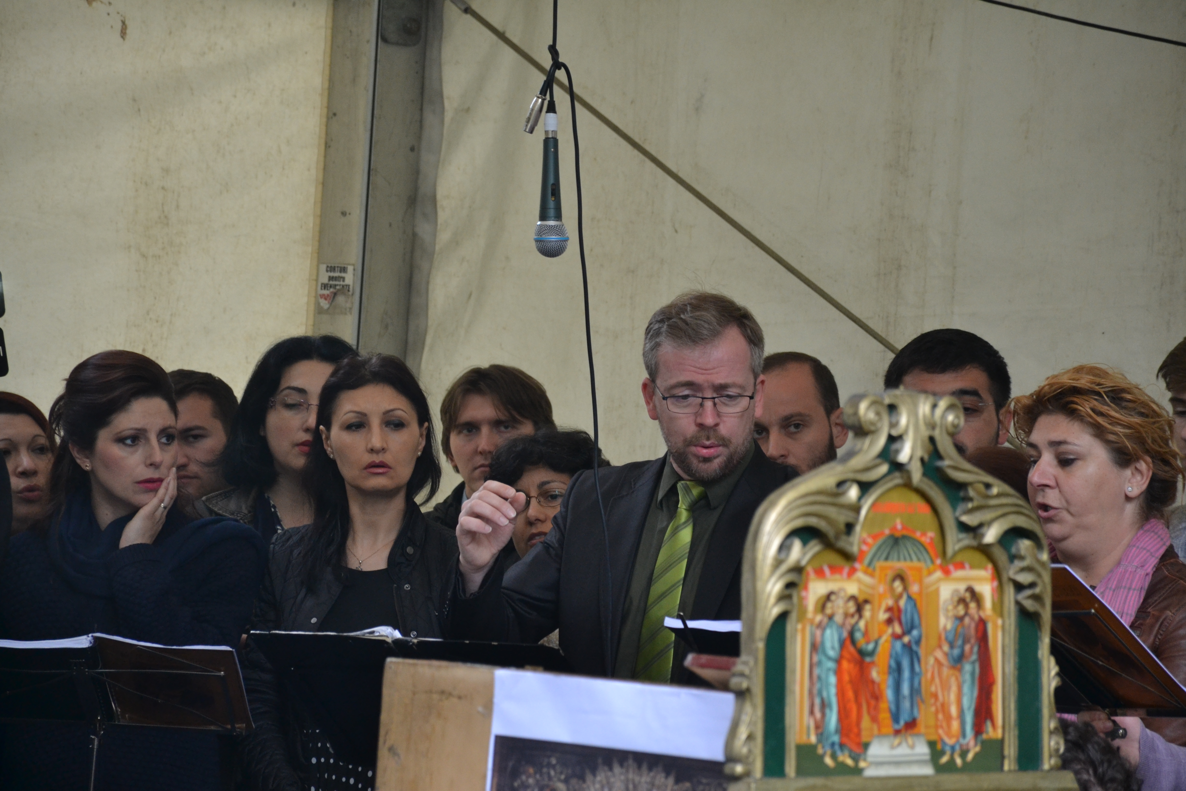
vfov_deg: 6.5
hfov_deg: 9.8
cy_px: 396
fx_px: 6918
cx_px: 593
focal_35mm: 210
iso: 800
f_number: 5.6
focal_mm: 140
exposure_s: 1/80
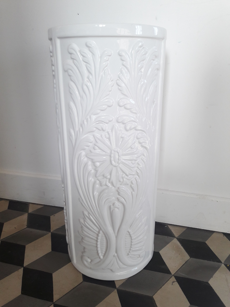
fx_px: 248
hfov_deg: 49.7
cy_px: 154
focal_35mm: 28
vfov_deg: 63.4
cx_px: 115
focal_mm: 3.7
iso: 80
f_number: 1.9
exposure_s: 1/100
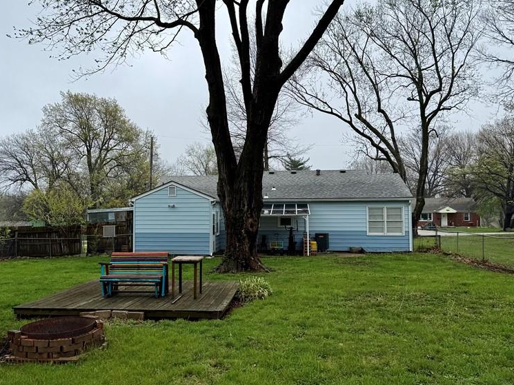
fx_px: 490
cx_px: 222
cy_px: 197
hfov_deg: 55.2
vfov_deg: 43.0
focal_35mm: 33
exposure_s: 1/3953
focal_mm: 6.76
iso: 80
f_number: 1.78
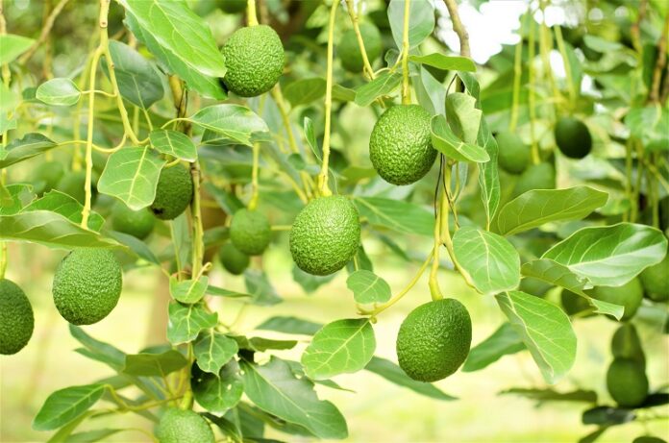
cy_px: 222
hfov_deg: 27.0
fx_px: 1391
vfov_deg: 18.1
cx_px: 334
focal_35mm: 75
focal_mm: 50
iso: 160
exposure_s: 1/60
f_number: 4
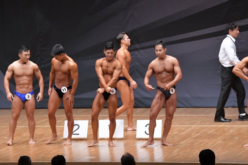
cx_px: 124
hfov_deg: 10.2
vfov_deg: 6.8
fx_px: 1391
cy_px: 82
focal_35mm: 202
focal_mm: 135
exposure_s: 1/400
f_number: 5.6
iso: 8000
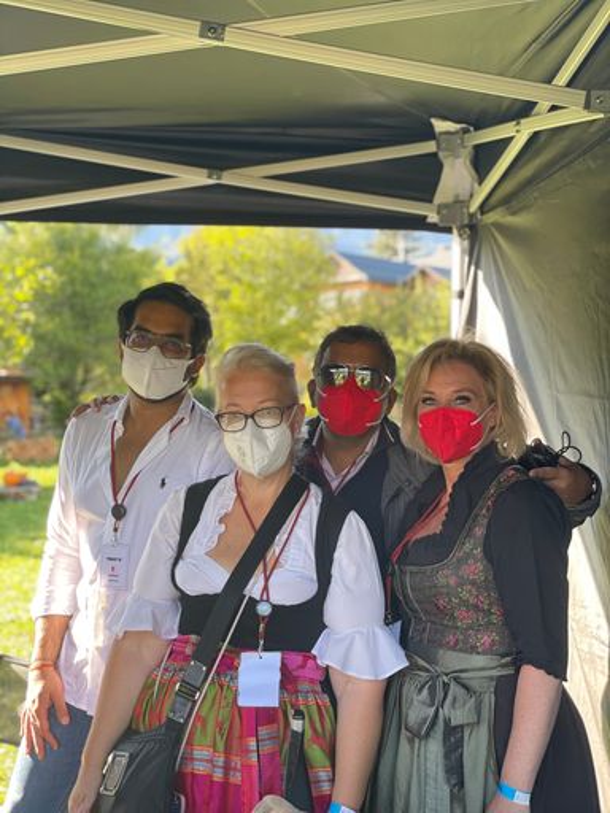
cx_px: 305
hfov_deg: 28.0
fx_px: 1222
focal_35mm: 52
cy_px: 406
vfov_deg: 36.8
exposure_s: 1/122
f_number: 2
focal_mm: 6
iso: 64
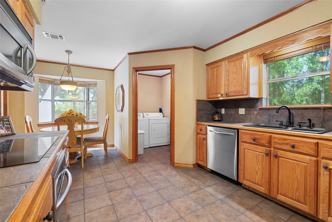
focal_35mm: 16
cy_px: 111
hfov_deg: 96.7
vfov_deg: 73.8
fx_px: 148
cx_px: 166
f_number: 8
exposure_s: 13
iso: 250
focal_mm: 16
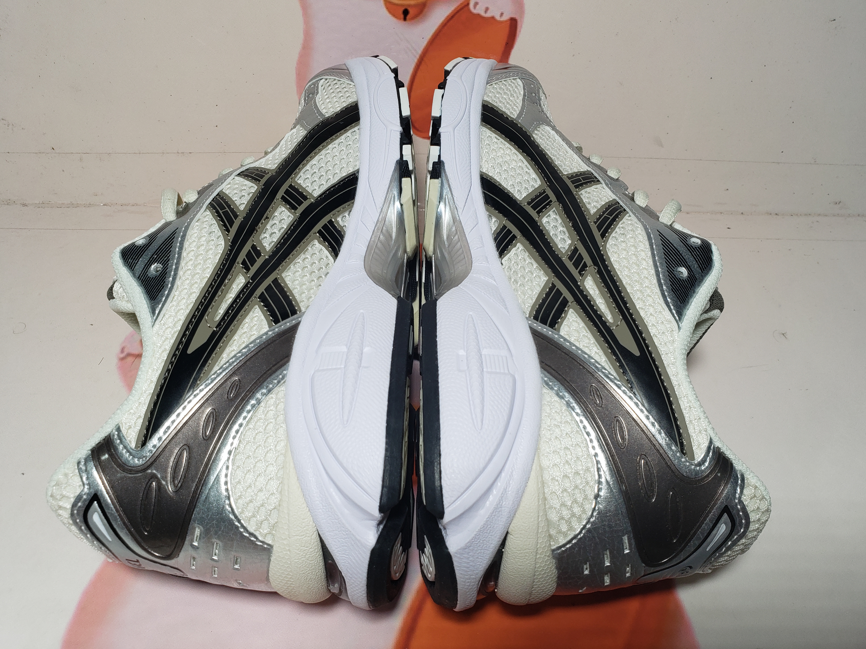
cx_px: 431
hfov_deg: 65.3
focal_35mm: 27
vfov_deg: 51.3
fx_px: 675
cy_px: 314
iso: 50
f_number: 2.4
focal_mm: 4.3
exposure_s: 1/252
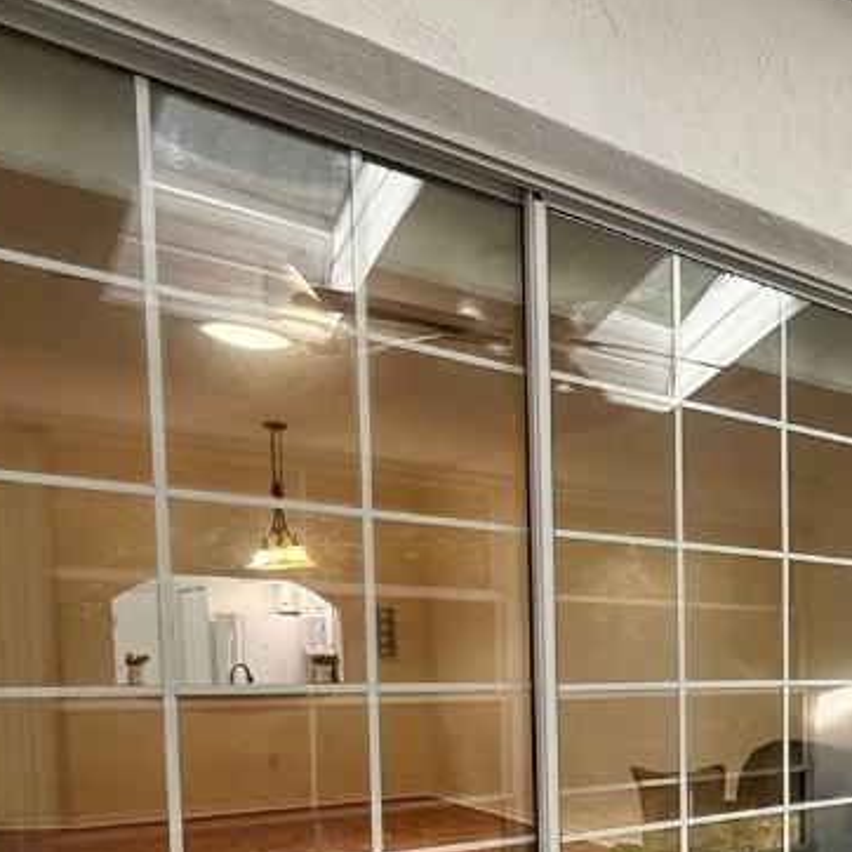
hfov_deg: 34.3
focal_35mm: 35
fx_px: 975
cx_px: 1097
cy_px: 715
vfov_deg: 44.3
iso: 160
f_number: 2.2
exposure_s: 1/99
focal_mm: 2.22
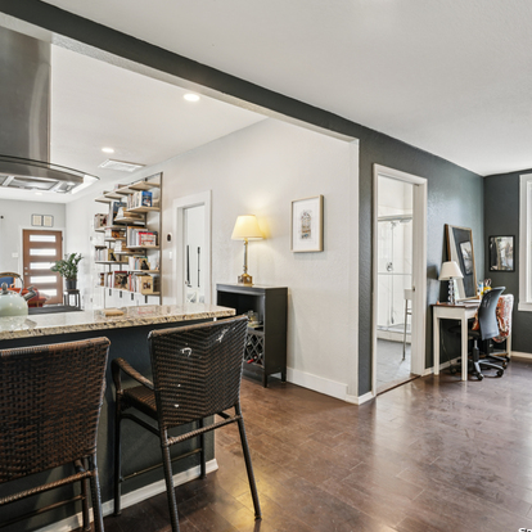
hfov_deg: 71.5
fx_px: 365
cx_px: 316
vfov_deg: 72.1
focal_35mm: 21
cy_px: 265
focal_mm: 16
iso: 400
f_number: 8
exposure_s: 1/8
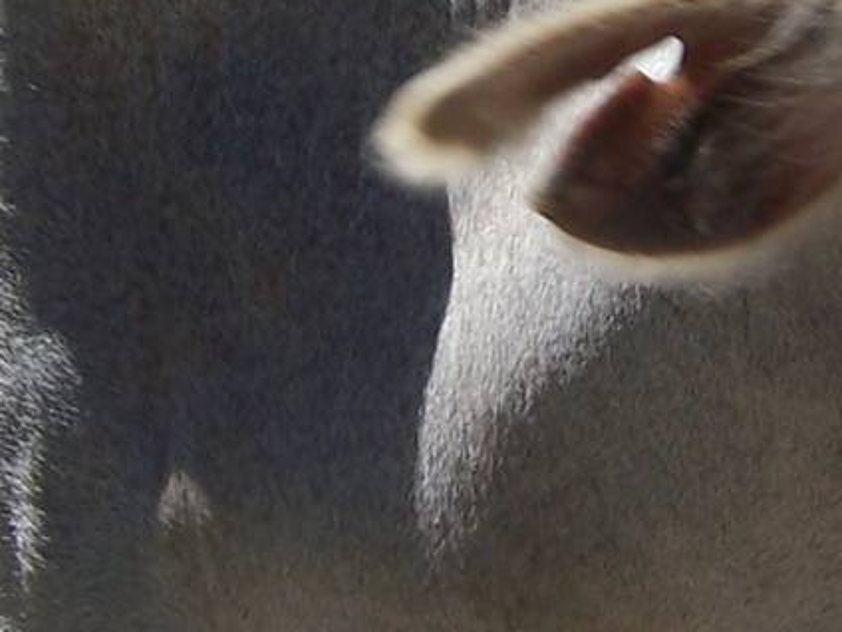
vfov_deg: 10.7
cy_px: -99
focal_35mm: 136
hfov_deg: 14.5
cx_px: 588
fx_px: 3308
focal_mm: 6
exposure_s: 1/350
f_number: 4.8
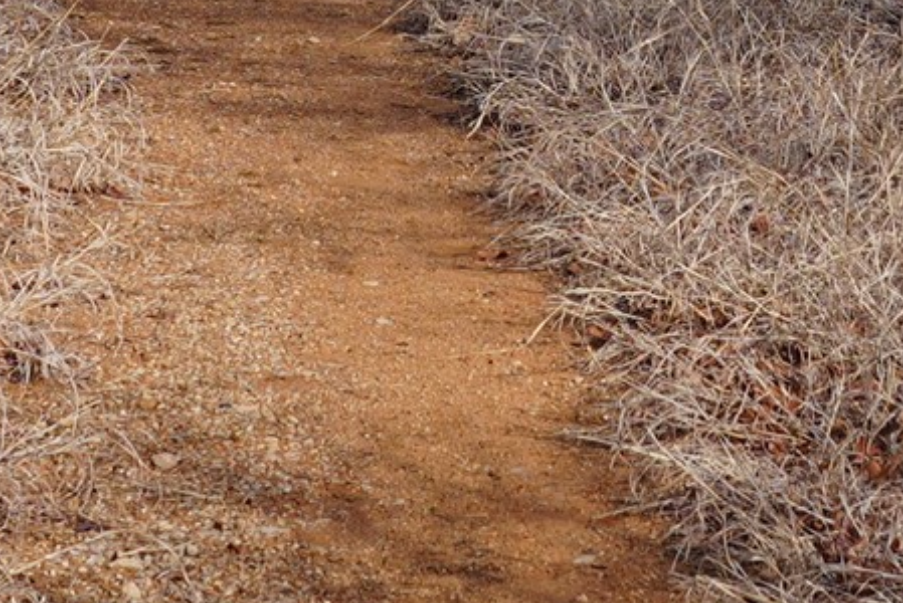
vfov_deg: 7.7
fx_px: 4367
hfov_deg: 11.7
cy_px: -458
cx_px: 808
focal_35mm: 174
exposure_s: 1/125
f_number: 9
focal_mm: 24
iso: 100
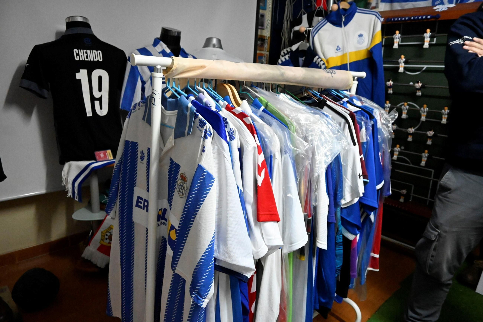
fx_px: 322
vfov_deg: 53.1
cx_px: 242
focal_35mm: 24
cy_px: 161
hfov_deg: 73.8
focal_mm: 16
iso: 8000
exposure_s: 1/60
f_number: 5
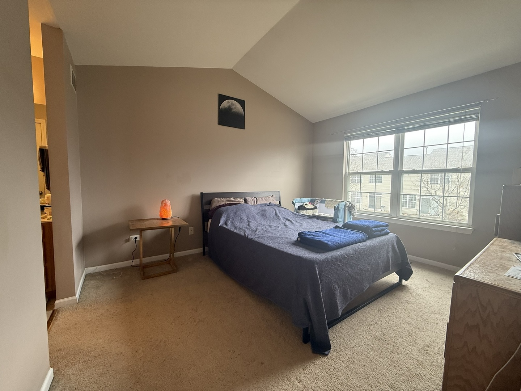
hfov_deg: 102.1
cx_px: 260
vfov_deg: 85.7
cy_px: 196
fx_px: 211
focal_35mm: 14
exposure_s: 1/120
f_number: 2.2
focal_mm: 2.22
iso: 200
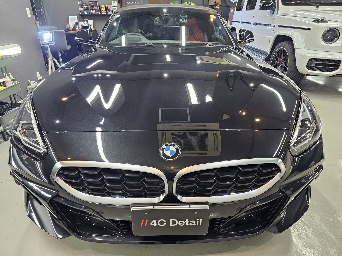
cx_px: 171
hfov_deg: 73.9
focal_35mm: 23
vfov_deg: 58.9
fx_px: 227
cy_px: 128
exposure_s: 1/100
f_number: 1.7
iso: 320
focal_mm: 6.3
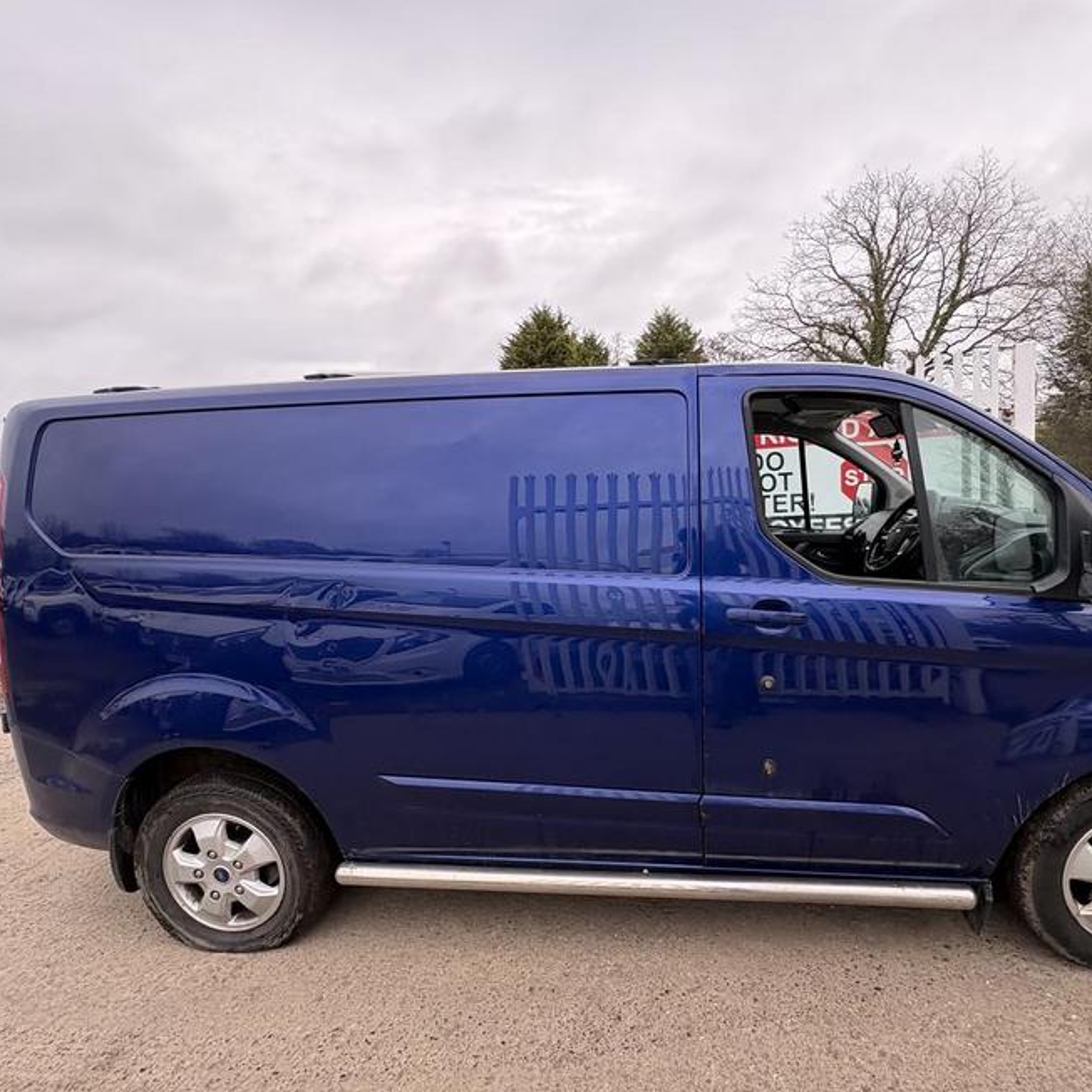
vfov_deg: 84.0
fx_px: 607
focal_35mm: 17
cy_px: 559
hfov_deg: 83.2
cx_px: 638
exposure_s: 1/335
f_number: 2.2
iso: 64
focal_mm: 2.22
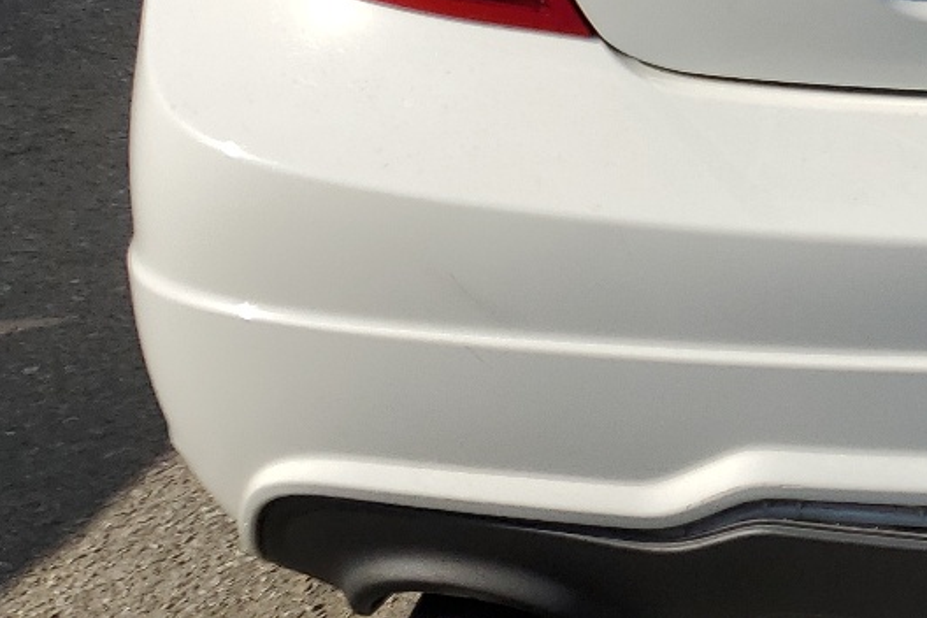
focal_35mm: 82
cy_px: -130
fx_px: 2111
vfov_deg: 16.0
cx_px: 1340
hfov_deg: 21.3
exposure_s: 1/5000
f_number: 1.5
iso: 50
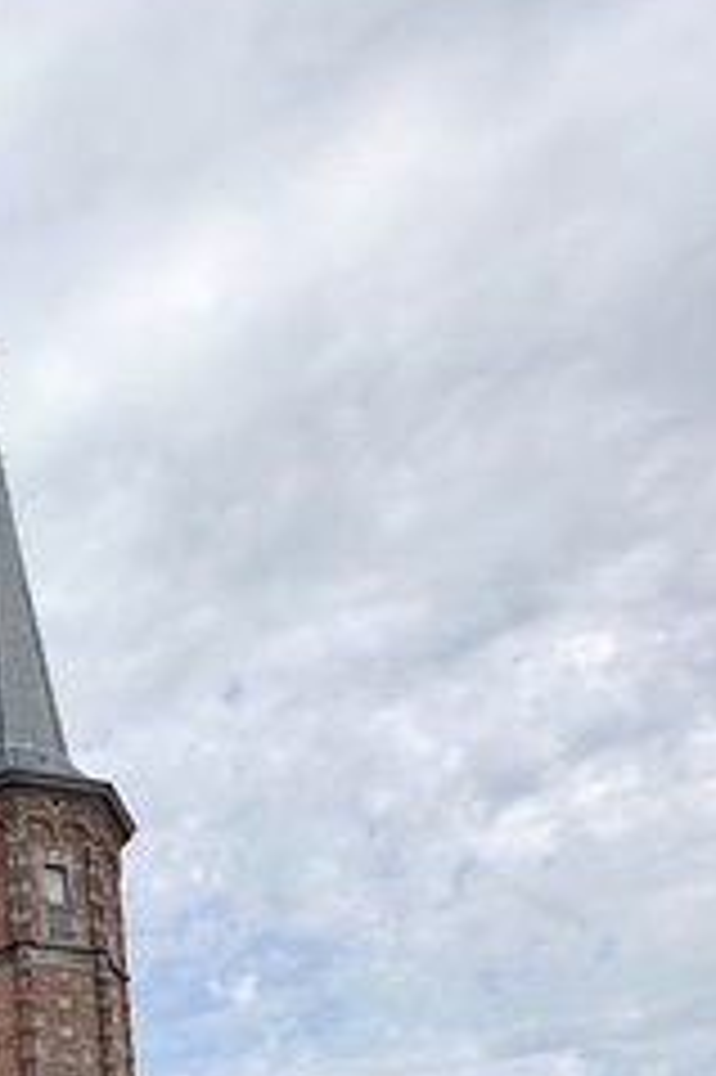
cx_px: -243
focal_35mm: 39
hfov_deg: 27.7
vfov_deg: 38.9
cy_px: 1234
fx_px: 1165
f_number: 2.2
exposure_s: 1/1715
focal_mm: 2.22
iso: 40
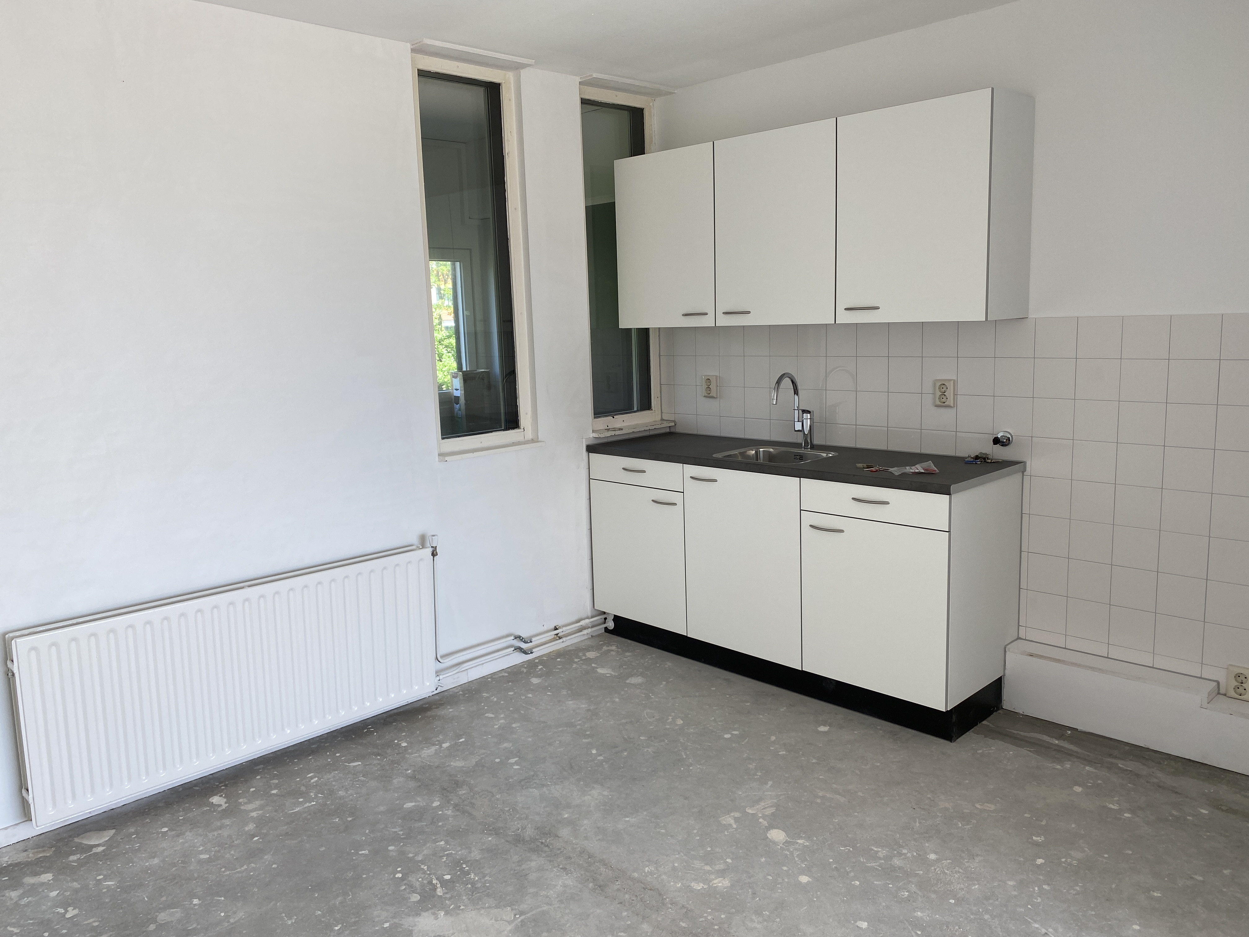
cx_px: 624
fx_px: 938
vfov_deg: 53.1
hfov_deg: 67.3
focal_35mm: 26
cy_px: 468
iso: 32
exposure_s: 1/122
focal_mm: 4.25
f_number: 1.8
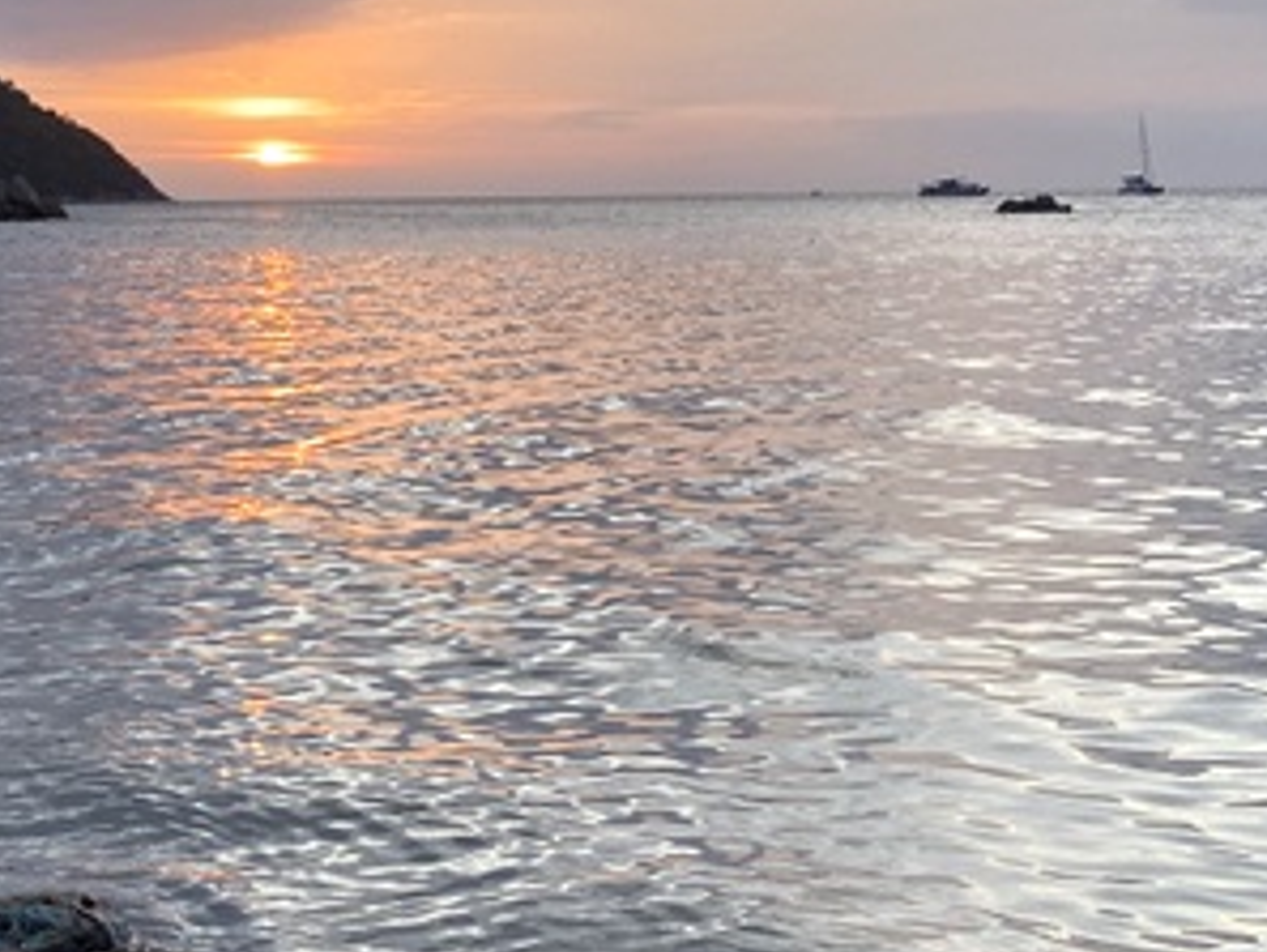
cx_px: 469
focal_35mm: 70
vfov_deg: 21.0
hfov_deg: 27.7
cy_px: 333
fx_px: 2563
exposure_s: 1/283
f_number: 1.8
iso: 32
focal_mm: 4.25
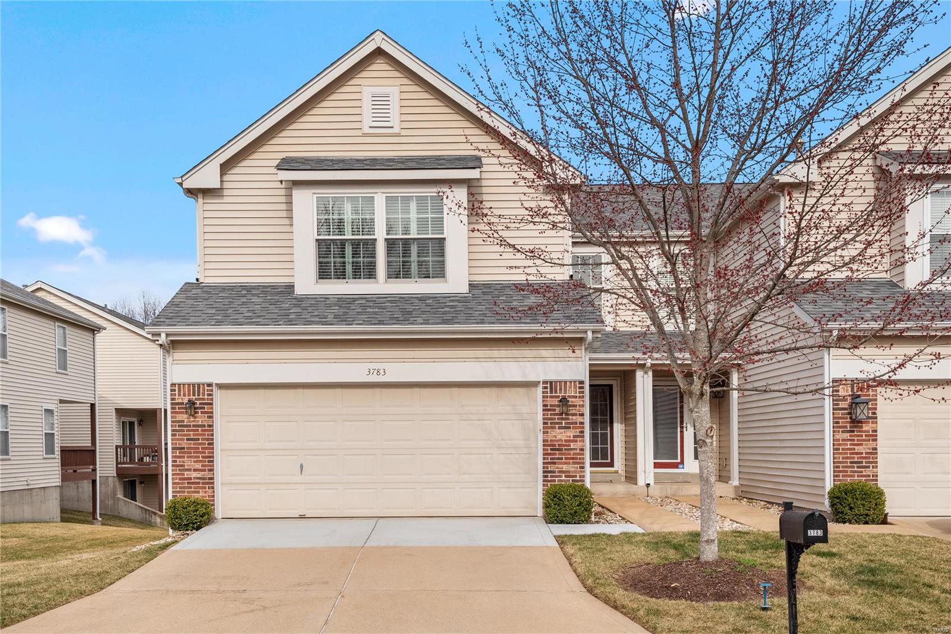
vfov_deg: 36.9
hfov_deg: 53.1
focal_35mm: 36
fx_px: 951
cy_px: 317
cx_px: 476
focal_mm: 18
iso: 400
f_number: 8
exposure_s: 1/800
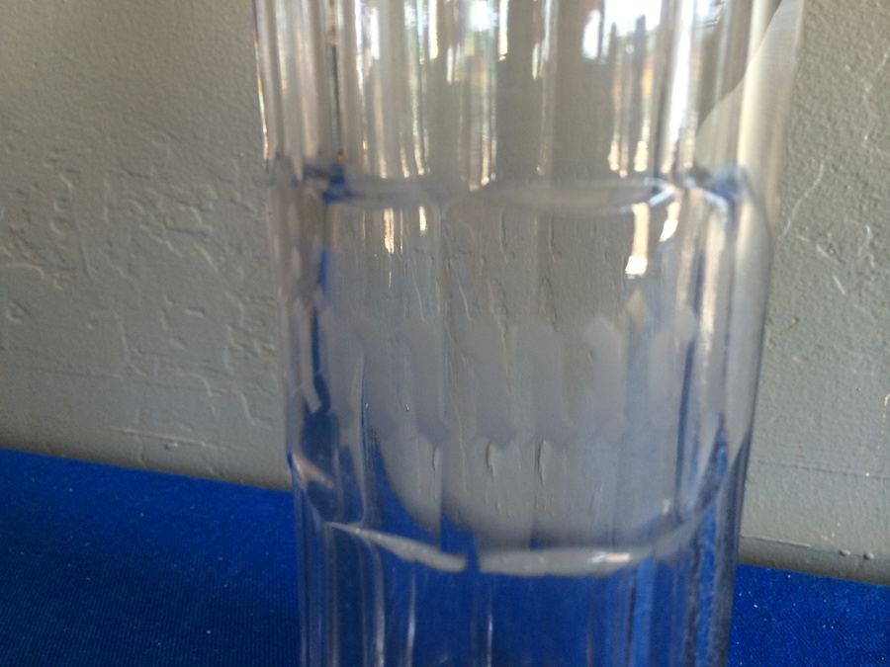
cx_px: 445
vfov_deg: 46.8
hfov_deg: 60.0
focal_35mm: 30
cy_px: 334
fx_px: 771
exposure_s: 1/30
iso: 80
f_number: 2.2
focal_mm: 4.12
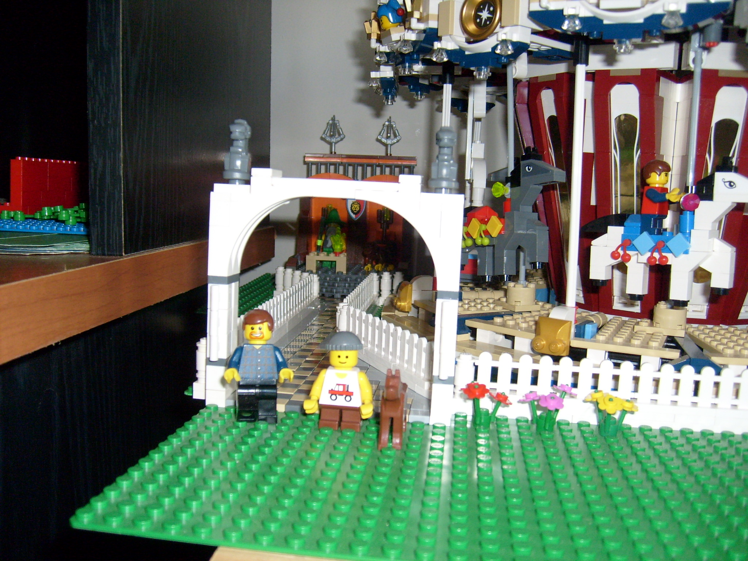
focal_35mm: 35
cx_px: 374
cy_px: 280
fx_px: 756
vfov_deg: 40.7
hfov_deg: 52.6
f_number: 2.8
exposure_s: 1/45
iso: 100
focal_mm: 5.8
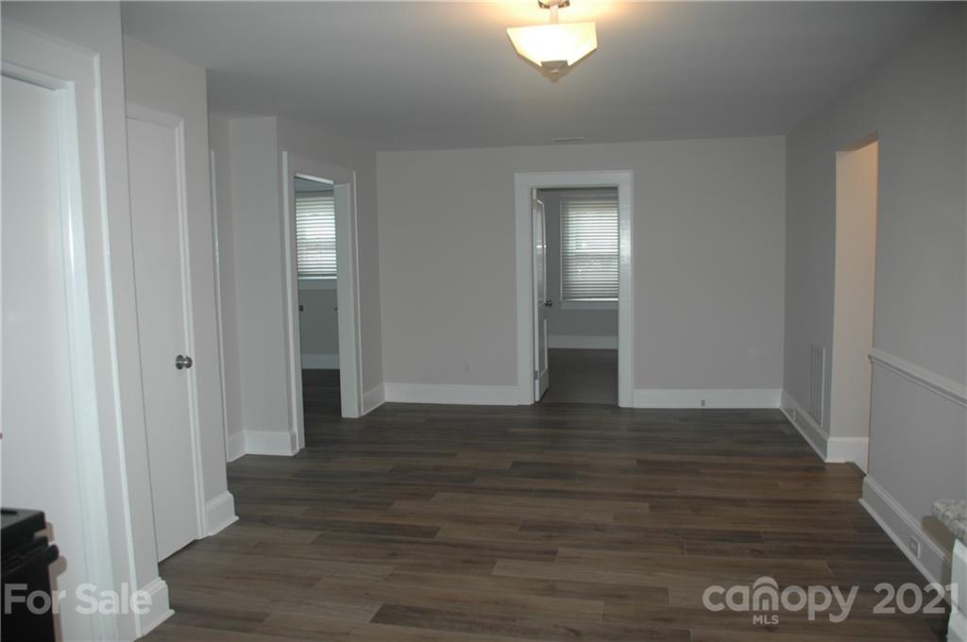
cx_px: 484
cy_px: 321
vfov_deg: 43.5
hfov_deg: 62.0
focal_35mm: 30
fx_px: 805
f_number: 3.8
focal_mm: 20
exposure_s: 1/60
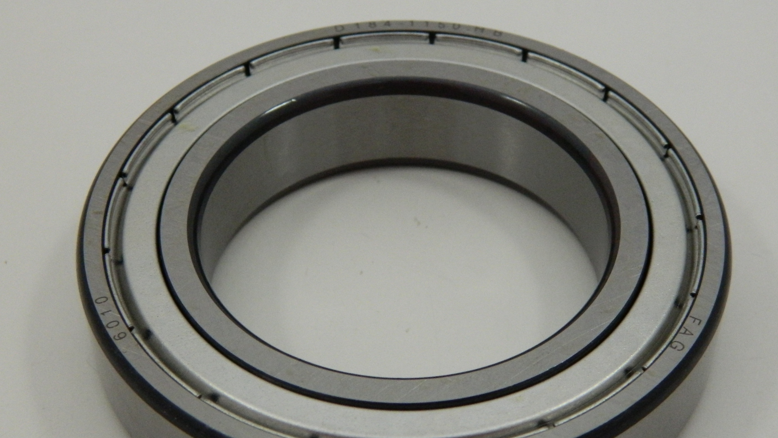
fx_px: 1444
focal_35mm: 70
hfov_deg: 30.1
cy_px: 273
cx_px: 418
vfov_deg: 17.2
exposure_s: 1/160
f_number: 3.8
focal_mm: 10.2
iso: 400
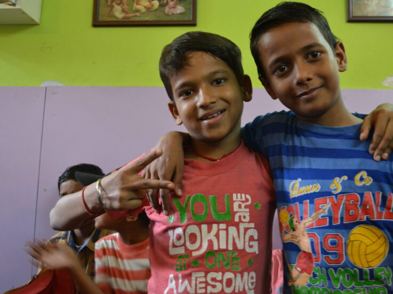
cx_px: 258
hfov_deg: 40.0
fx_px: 533
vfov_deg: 30.8
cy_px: 132
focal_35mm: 47
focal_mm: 24
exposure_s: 1/15
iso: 800
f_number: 4
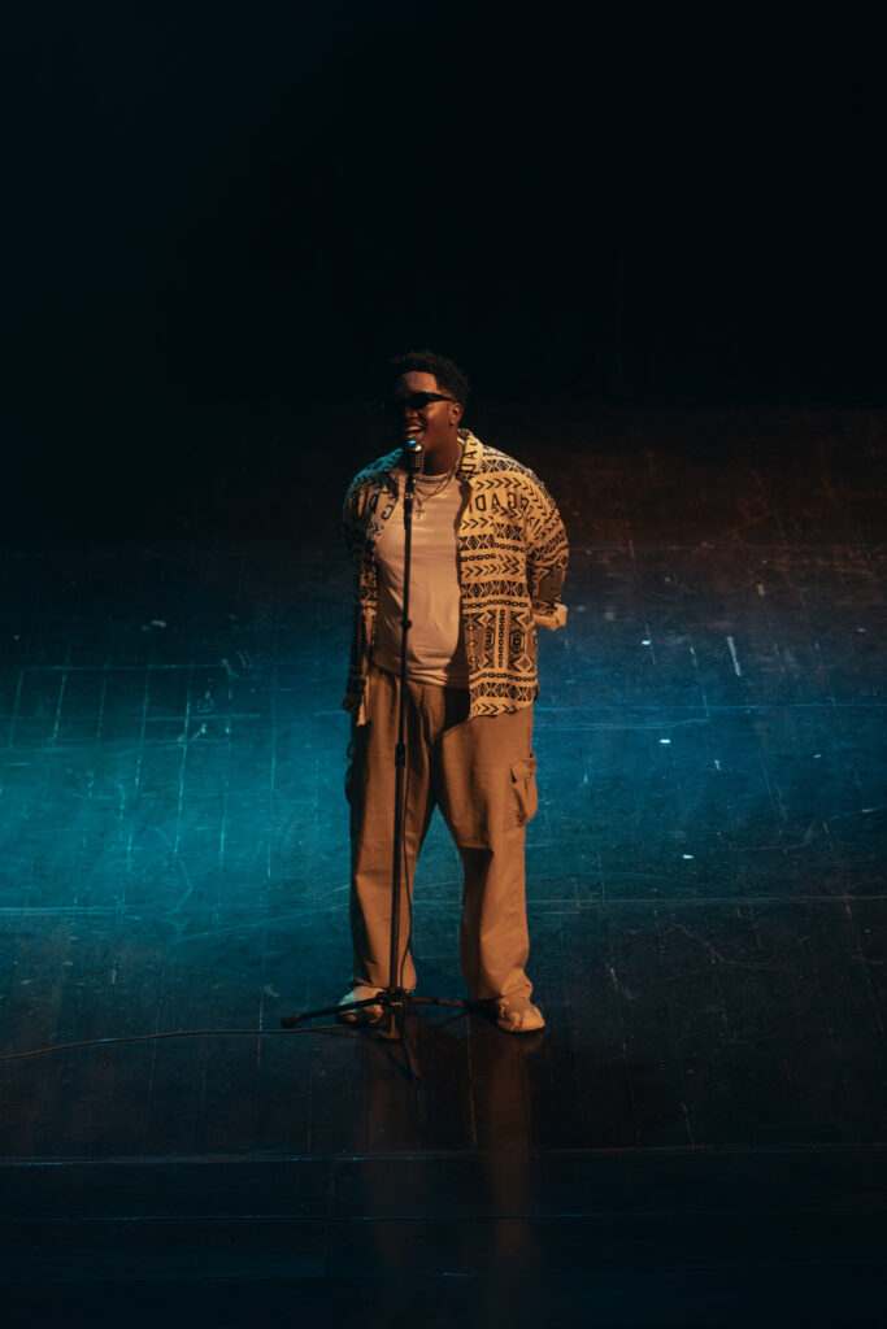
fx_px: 4692
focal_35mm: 127
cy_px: 664
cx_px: 444
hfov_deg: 10.8
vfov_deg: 16.1
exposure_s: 1/50
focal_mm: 85
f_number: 2.8
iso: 640
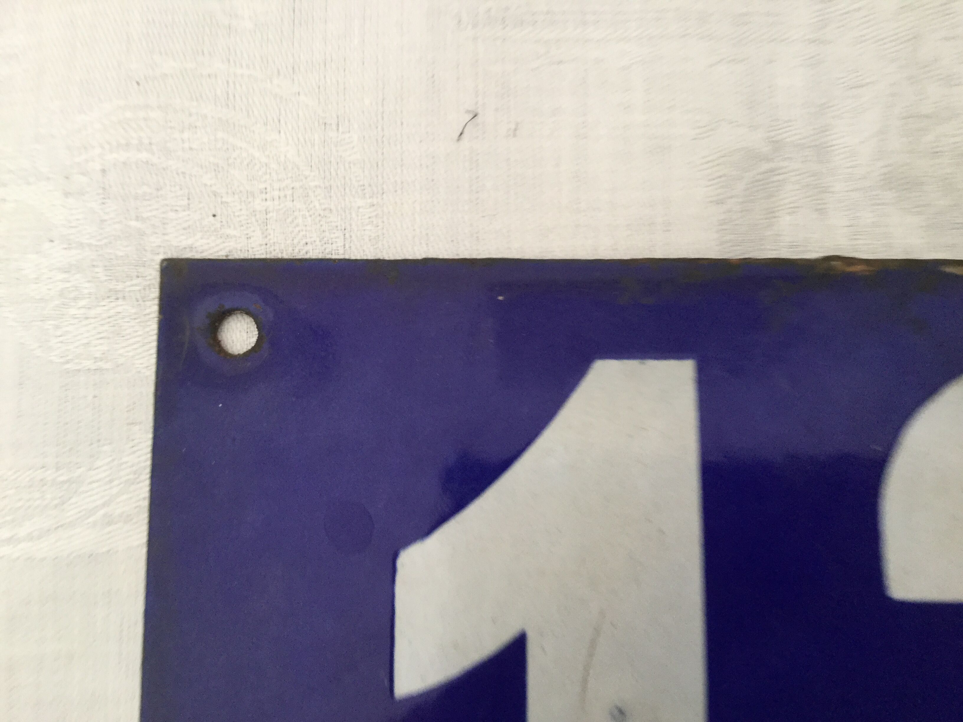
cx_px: 482
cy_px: 361
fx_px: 862
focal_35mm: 31
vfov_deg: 45.4
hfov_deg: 58.4
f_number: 2.4
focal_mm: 3.3
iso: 125
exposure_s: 1/33
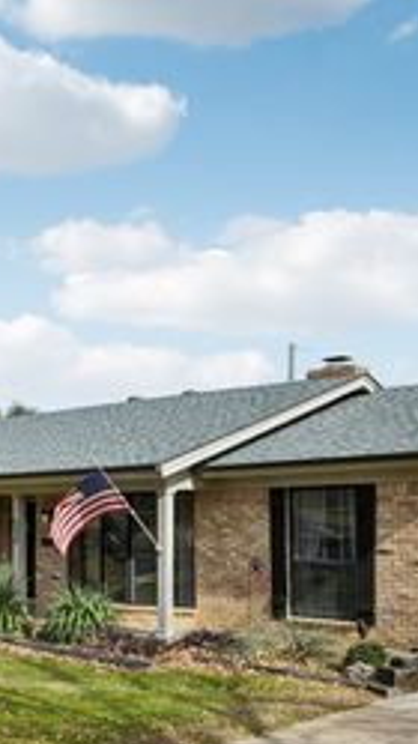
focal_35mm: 43
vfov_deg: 46.6
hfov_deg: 27.5
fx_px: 849
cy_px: 495
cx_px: 137
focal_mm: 20.5
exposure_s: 1/1000
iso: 250
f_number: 9
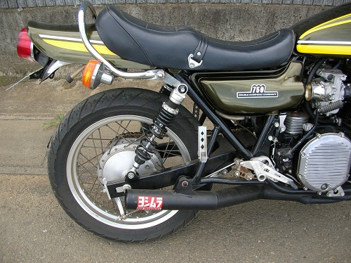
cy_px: 132
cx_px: 176
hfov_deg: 52.7
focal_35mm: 35
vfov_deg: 40.6
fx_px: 355
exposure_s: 1/198
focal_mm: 5.8
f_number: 2.8
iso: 50
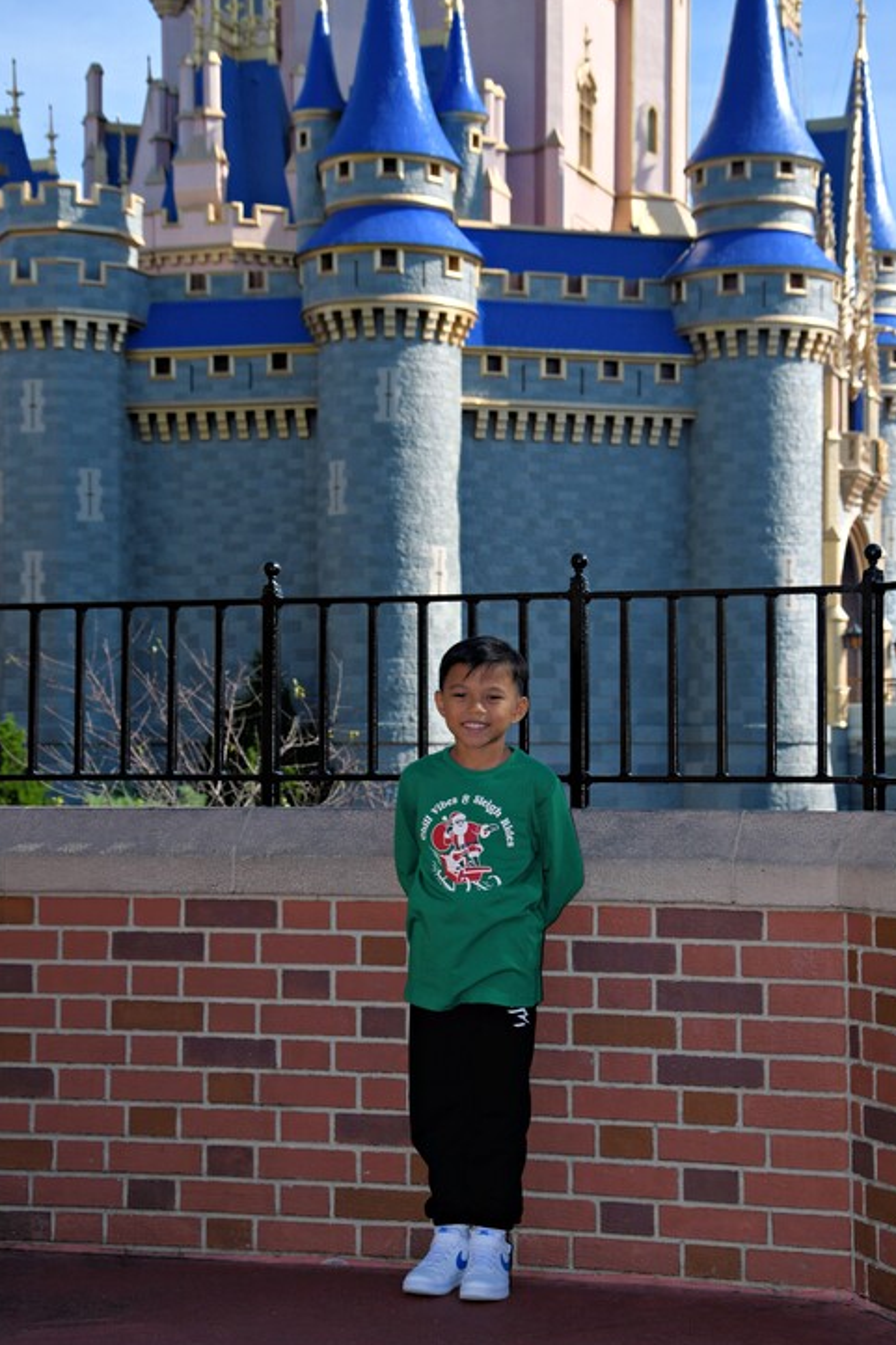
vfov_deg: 30.1
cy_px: 648
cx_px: 475
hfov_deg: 20.3
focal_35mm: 67
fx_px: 2502
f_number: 9
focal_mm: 42
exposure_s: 1/250
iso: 100
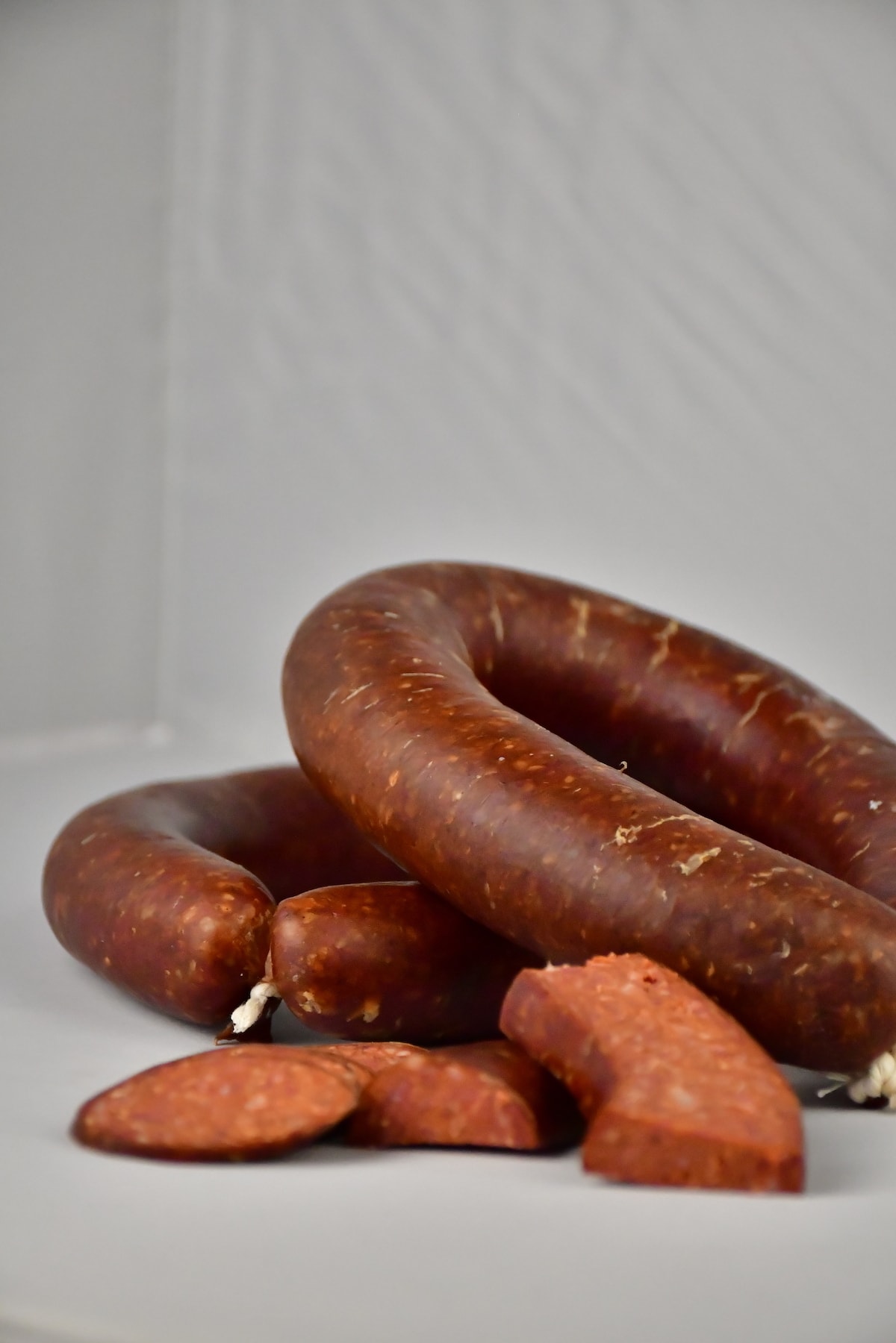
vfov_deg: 20.6
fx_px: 3696
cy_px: 672
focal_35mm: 99
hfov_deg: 13.8
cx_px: 448
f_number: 5
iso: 6400
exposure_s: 1/800
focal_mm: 66
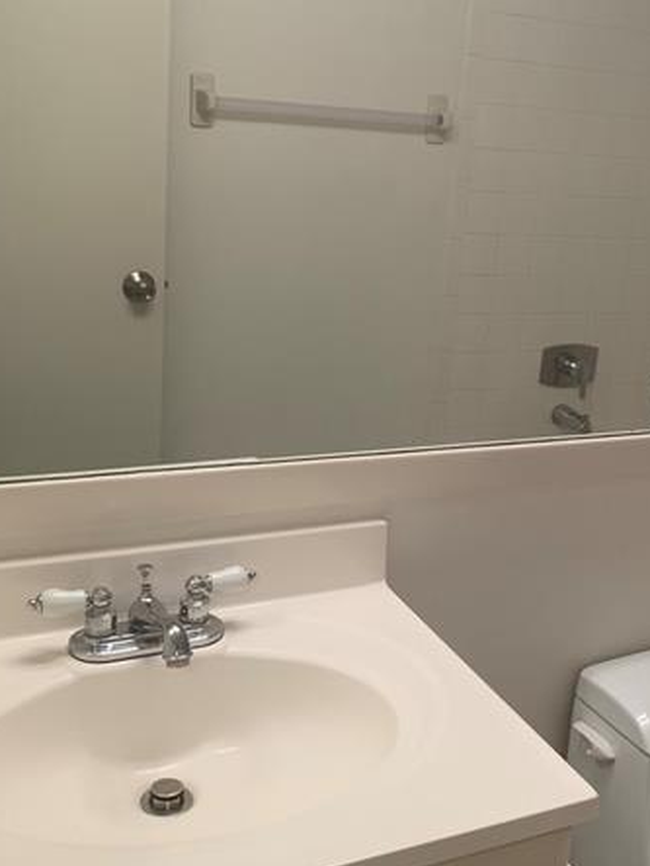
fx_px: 1127
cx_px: 412
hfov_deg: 32.0
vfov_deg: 42.1
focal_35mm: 45
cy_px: 435
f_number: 1.8
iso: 64
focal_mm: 4.25
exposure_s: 1/60
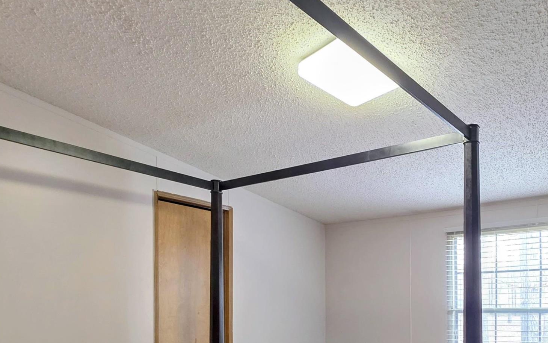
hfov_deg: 61.0
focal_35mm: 29
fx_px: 433
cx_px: 411
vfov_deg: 40.2
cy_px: 303
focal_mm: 2.2
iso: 160
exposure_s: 1/60
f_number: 1.9
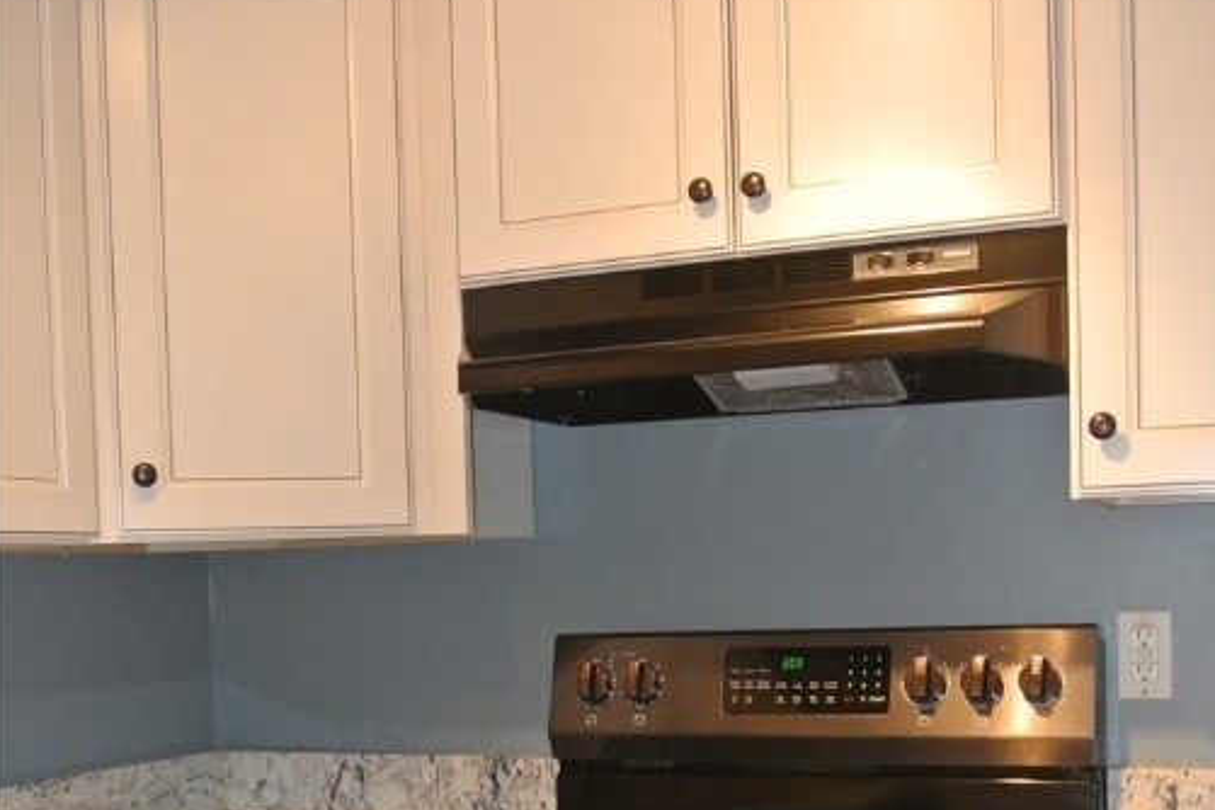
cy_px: 701
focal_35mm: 46
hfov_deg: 42.7
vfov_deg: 28.3
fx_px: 1552
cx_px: 617
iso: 800
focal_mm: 11.4
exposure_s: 1/60
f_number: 3.5
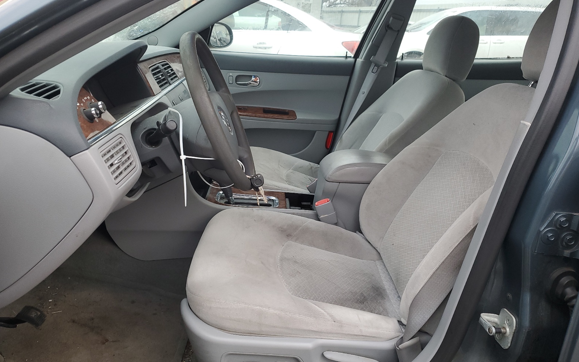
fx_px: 442
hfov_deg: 66.5
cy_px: 191
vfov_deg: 44.5
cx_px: 287
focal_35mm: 28
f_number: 1.5
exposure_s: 1/120
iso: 64
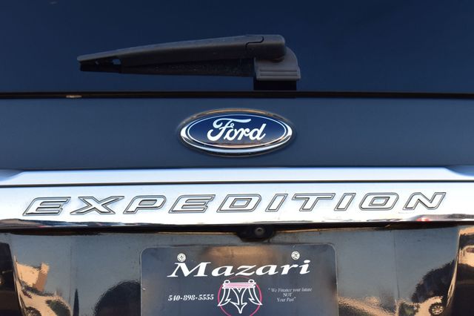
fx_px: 908
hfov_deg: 29.3
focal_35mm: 69
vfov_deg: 19.7
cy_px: 158
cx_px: 237
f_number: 9
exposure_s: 1/125
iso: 400
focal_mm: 46
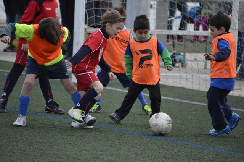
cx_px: 122
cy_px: 81
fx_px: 2029
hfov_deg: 6.9
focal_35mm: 300
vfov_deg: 4.6
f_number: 5.6
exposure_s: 1/1000
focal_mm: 200
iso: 800
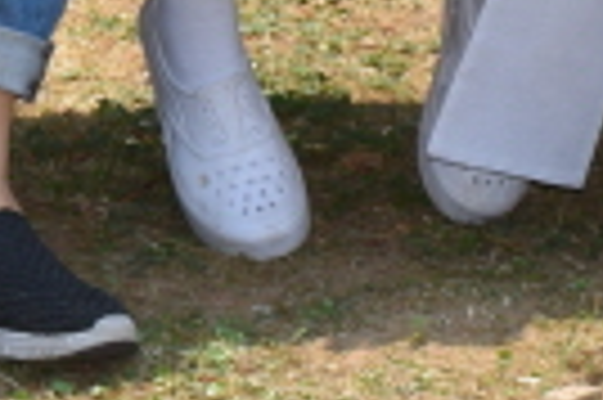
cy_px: -921
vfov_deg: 4.7
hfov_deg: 7.5
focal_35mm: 274
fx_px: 4584
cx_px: -9
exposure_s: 1/200
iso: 100
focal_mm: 24
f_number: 8
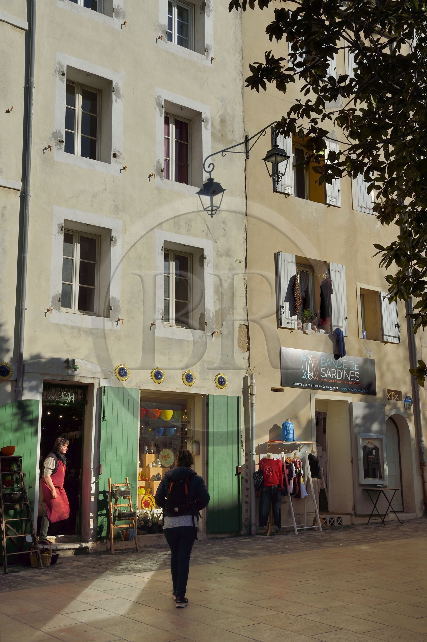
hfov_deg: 30.5
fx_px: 783
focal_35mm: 44
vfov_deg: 44.5
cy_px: 321
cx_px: 214
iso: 200
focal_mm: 44
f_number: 22
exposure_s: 1/125
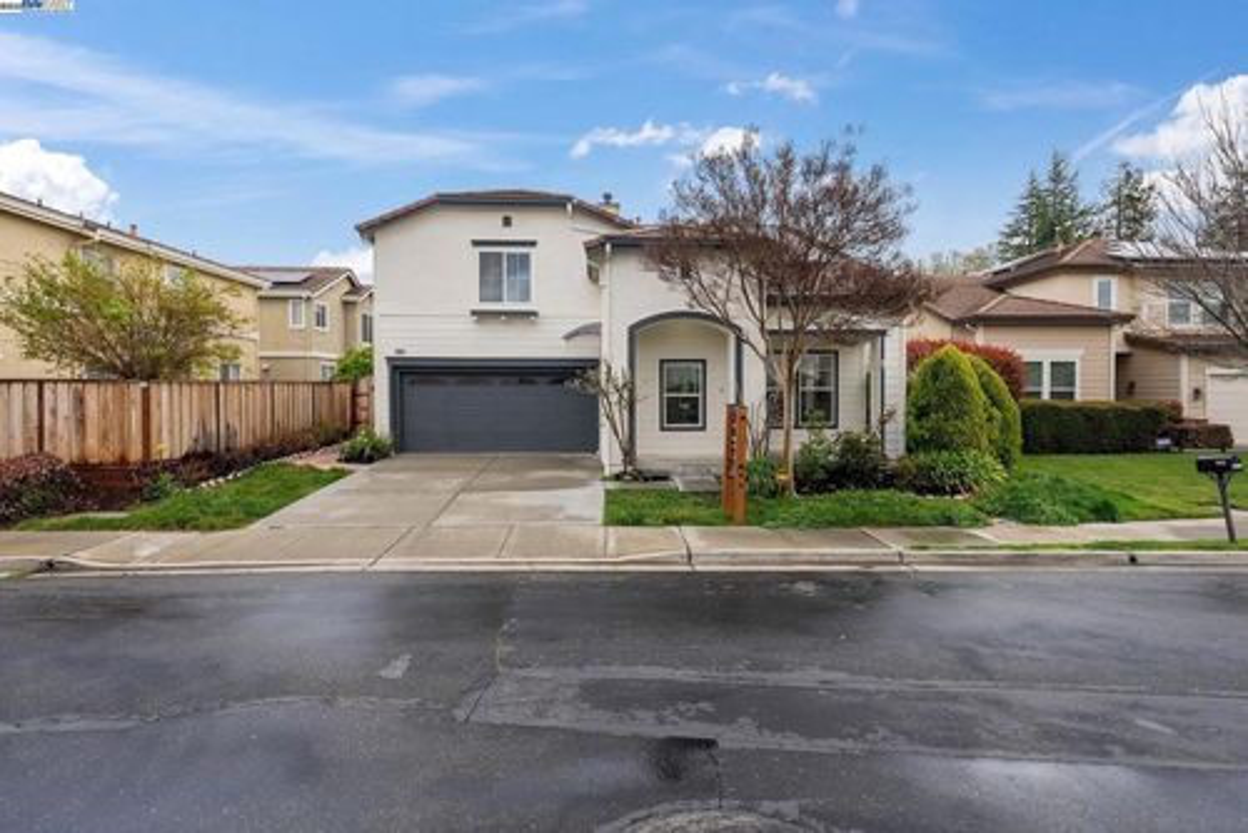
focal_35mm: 17
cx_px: 624
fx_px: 590
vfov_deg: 70.5
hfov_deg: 93.2
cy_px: 416
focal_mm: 17
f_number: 8
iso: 640
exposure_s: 1/500
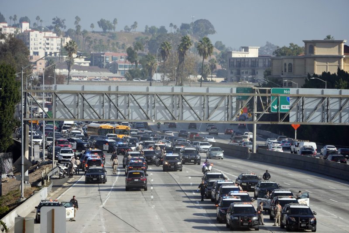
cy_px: 116
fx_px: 2626
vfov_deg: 5.1
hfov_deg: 7.6
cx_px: 174
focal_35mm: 271
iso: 400
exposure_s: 1/1250
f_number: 5.6
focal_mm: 271
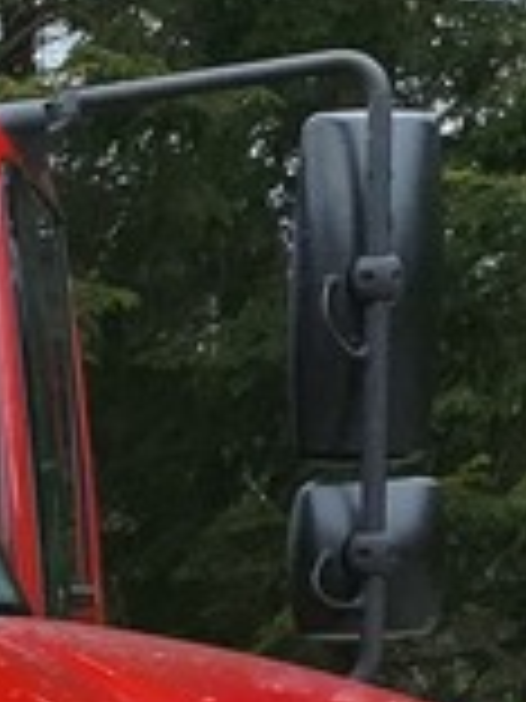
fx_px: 3465
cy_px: 1408
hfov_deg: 7.7
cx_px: -971
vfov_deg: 10.6
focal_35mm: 171
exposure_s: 1/1387
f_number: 1.8
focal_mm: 4.25
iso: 50
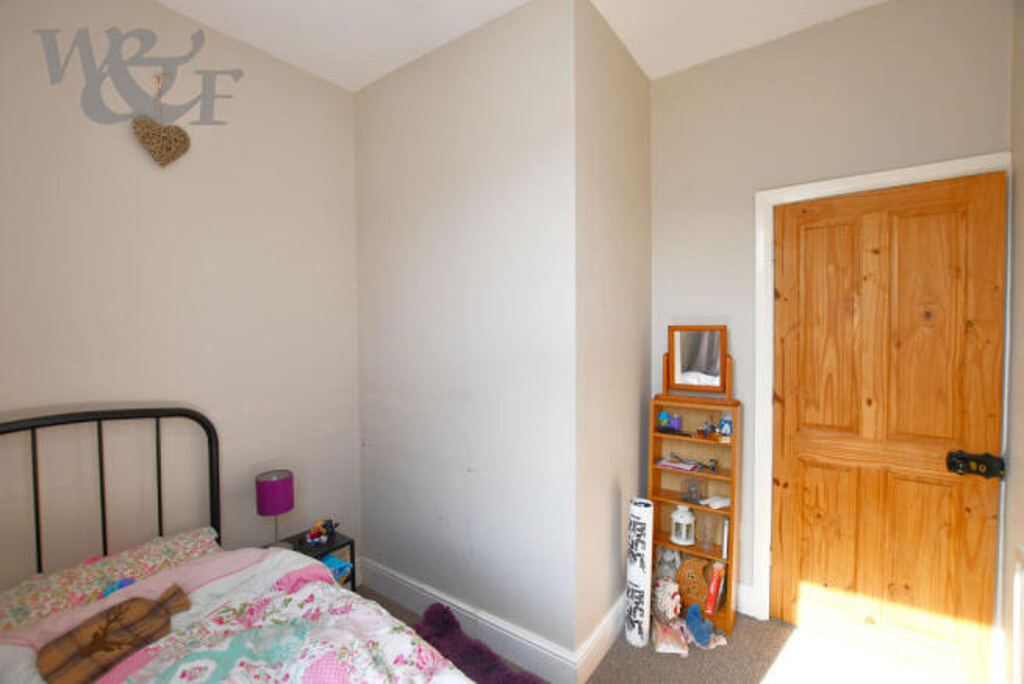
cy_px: 342
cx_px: 512
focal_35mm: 15
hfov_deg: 100.4
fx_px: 427
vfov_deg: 77.4
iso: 200
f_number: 5.6
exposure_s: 1/125
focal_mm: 10
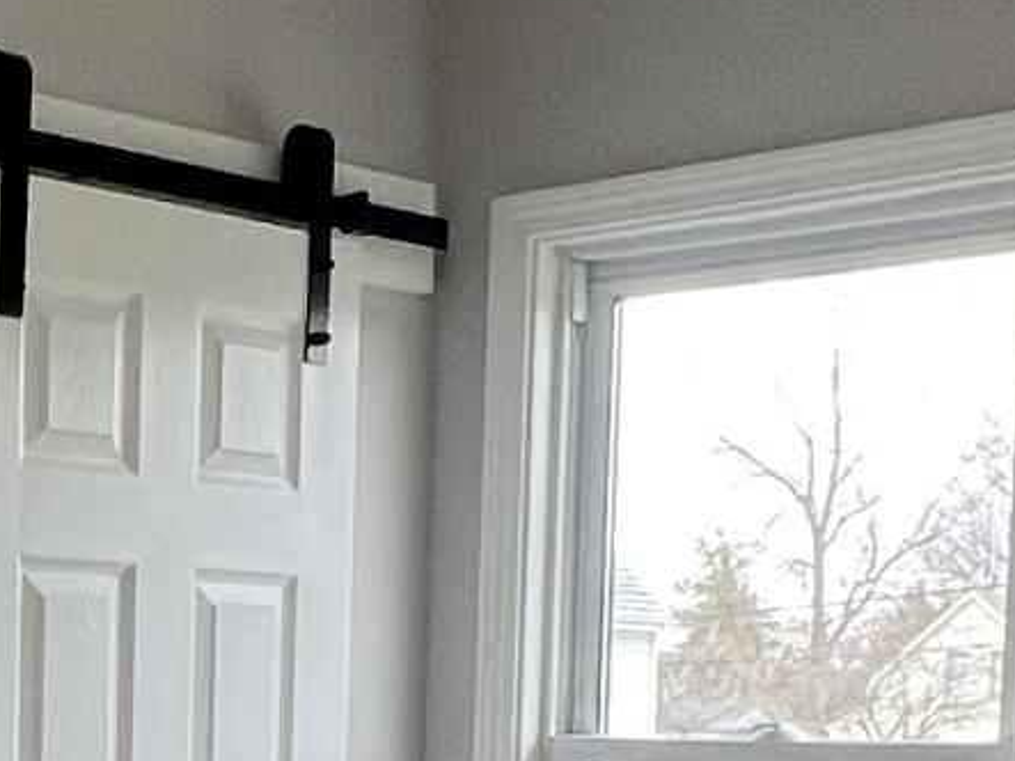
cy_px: 1002
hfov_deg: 21.3
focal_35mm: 88
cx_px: -60
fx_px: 2580
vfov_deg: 15.9
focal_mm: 1.57
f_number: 1.8
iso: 100
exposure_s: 1/120
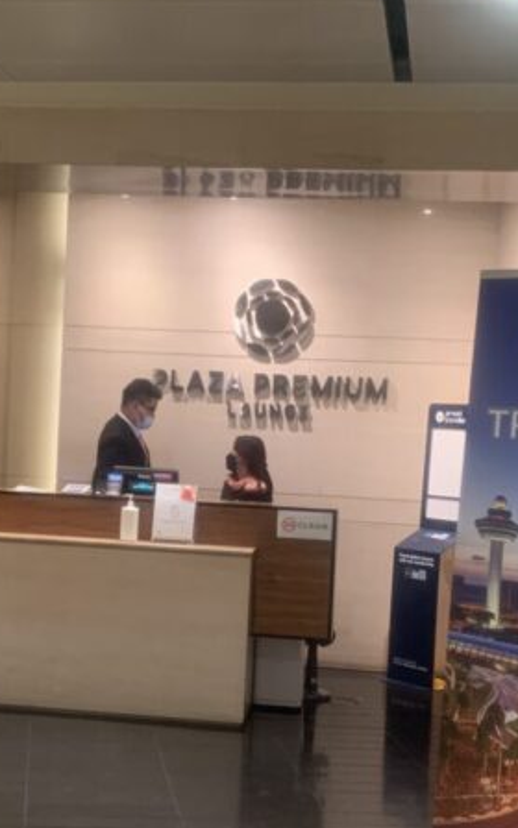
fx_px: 1423
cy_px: 486
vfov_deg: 32.4
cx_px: 179
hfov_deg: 20.6
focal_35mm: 63
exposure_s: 1/33
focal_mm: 4.25
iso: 250
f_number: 1.8
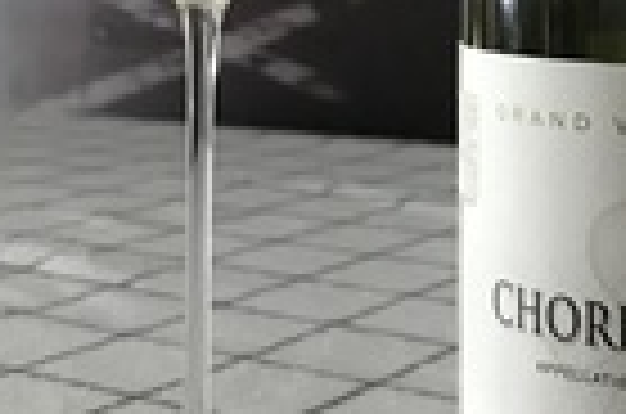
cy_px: -196
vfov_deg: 14.1
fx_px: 1579
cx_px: 453
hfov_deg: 22.3
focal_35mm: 91
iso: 100
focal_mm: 3.99
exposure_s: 1/10
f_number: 1.8
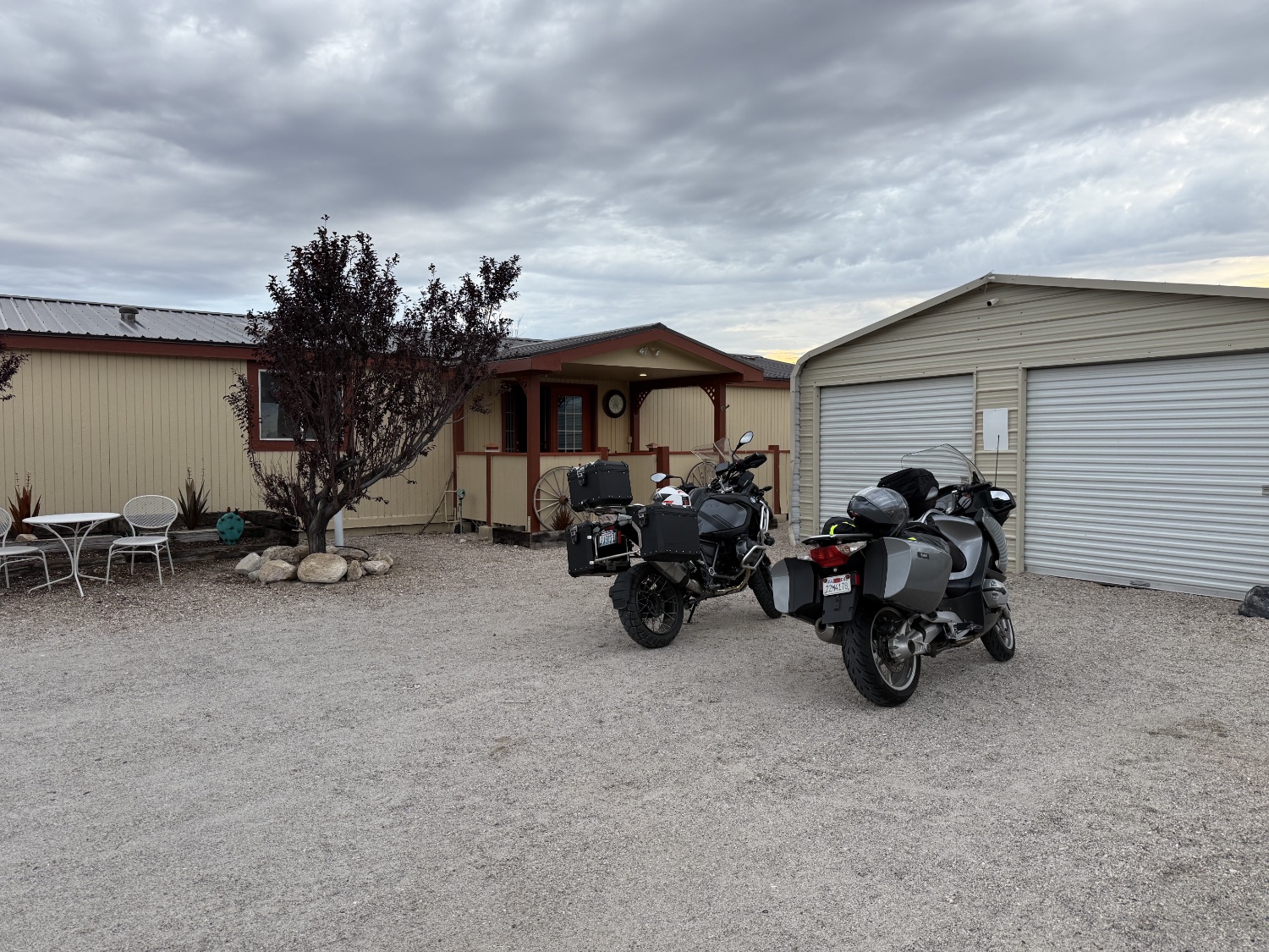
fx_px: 880
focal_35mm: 24
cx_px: 634
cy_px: 476
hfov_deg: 71.6
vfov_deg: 56.8
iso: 125
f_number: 1.78
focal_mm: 6.76
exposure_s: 1/121
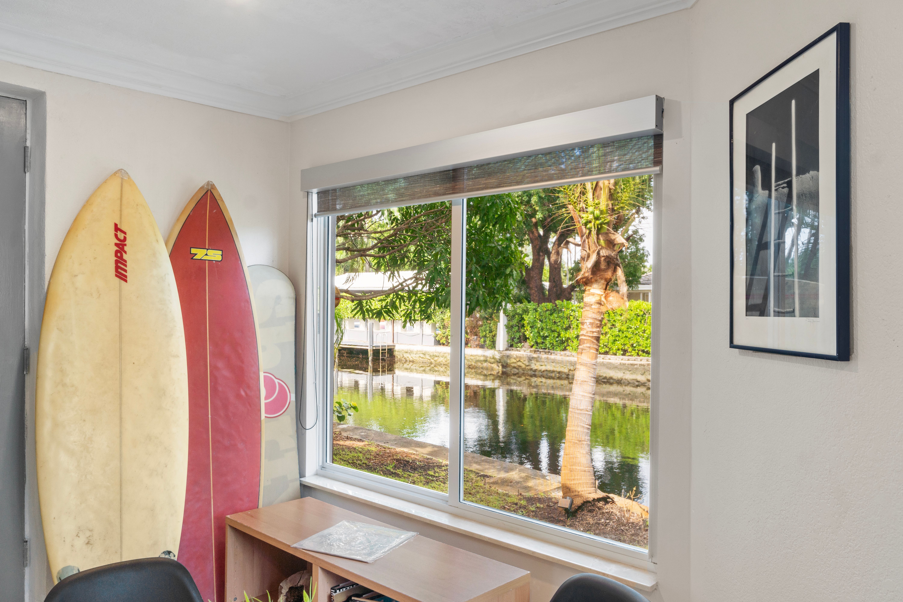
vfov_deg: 47.9
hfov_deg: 67.4
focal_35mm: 27
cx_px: 452
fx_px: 677
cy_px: 301
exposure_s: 2
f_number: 10
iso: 125
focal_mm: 18
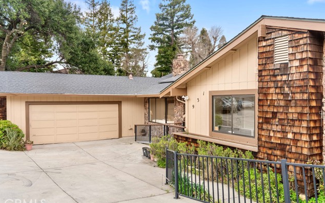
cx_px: 163
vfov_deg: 43.1
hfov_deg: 64.6
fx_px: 257
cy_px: 101
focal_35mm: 29
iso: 200
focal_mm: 28
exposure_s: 1/20
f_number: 9
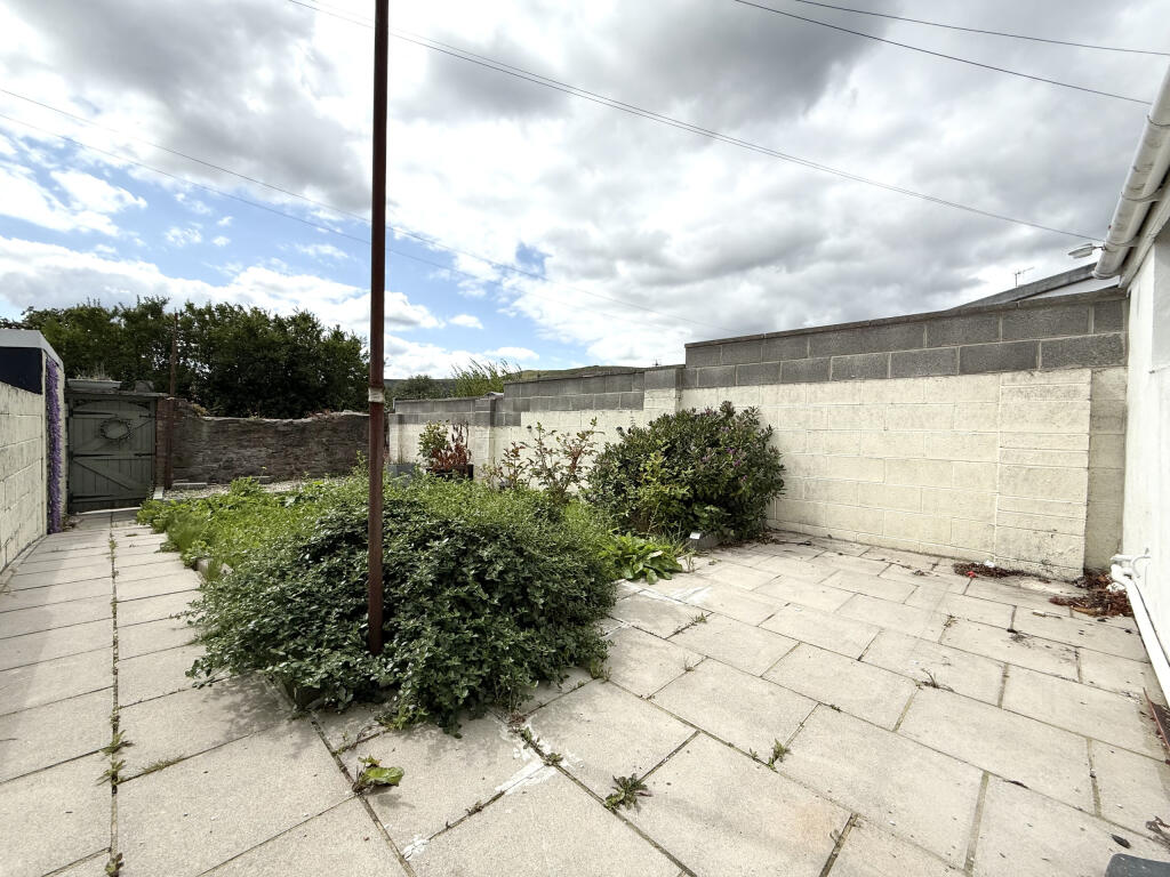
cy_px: 438
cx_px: 585
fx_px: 473
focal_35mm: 14
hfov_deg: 102.1
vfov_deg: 85.7
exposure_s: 1/2841
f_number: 2.2
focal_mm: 2.22
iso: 50
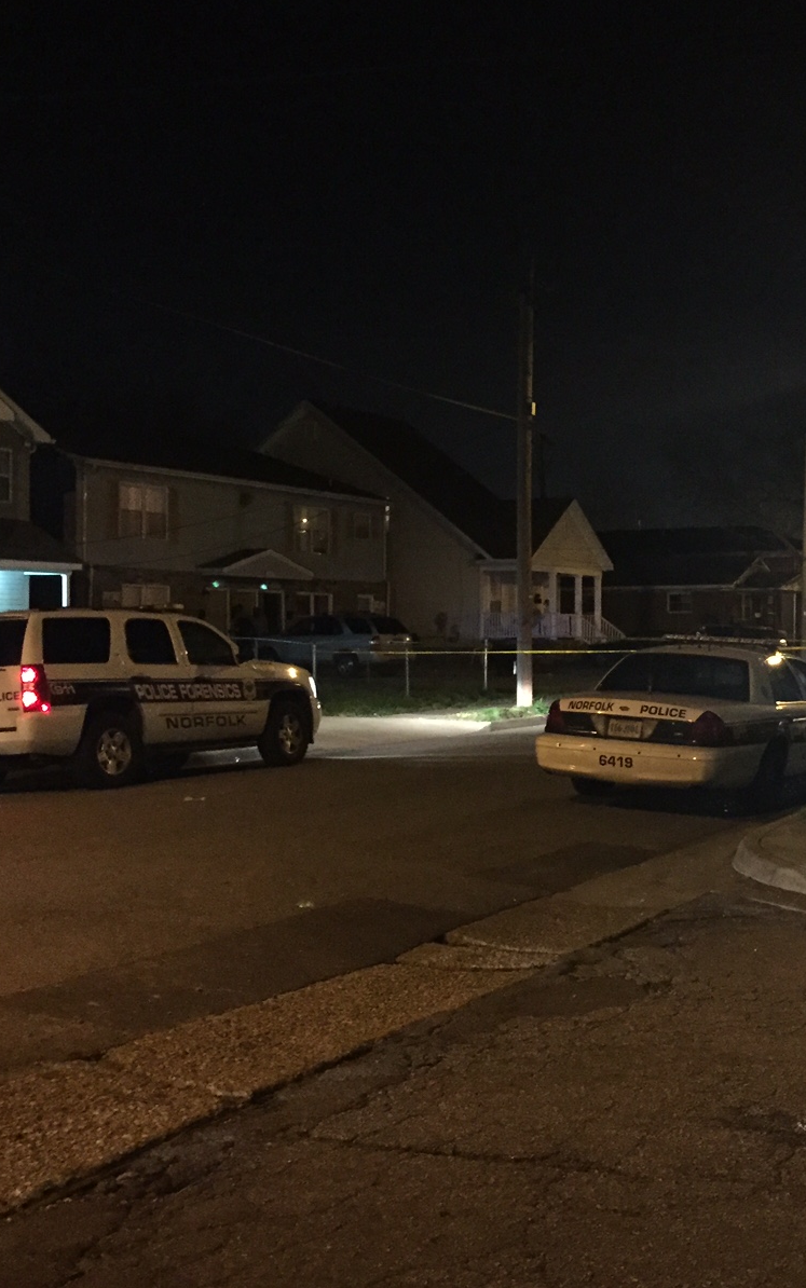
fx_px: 1475
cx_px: 670
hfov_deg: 29.7
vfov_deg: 47.2
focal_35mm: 42
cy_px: 630
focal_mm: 4.15
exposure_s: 1/15
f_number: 2.2
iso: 800
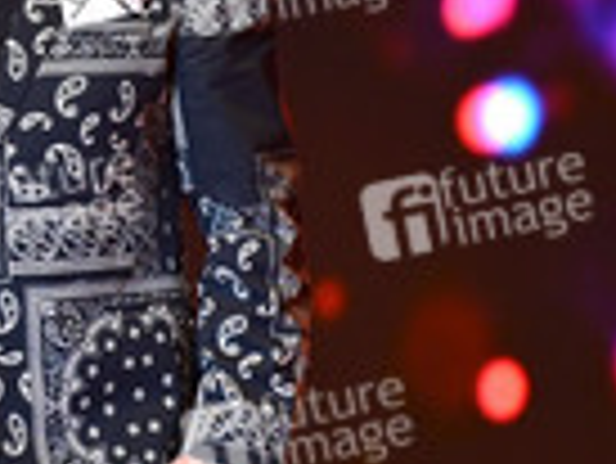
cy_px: 95
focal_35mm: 633
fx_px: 11274
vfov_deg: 2.4
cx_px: -92
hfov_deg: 3.1
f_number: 3.2
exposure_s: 1/250
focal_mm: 200
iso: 2000
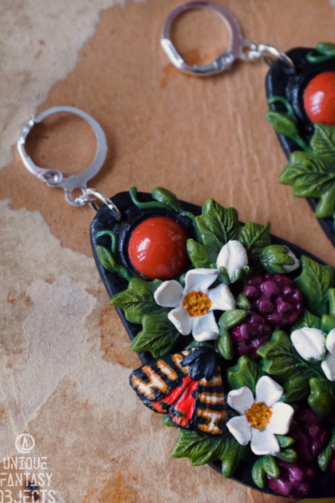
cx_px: 165
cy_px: 249
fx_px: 1208
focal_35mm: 87
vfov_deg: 23.5
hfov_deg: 15.8
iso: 2800
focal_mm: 55
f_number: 5.6
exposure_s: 1/60
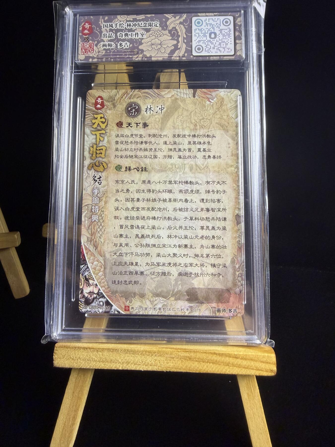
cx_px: 168
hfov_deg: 56.8
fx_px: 310
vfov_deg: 71.6
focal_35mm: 24
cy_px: 224
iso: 200
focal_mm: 2.22
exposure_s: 1/100
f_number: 2.2
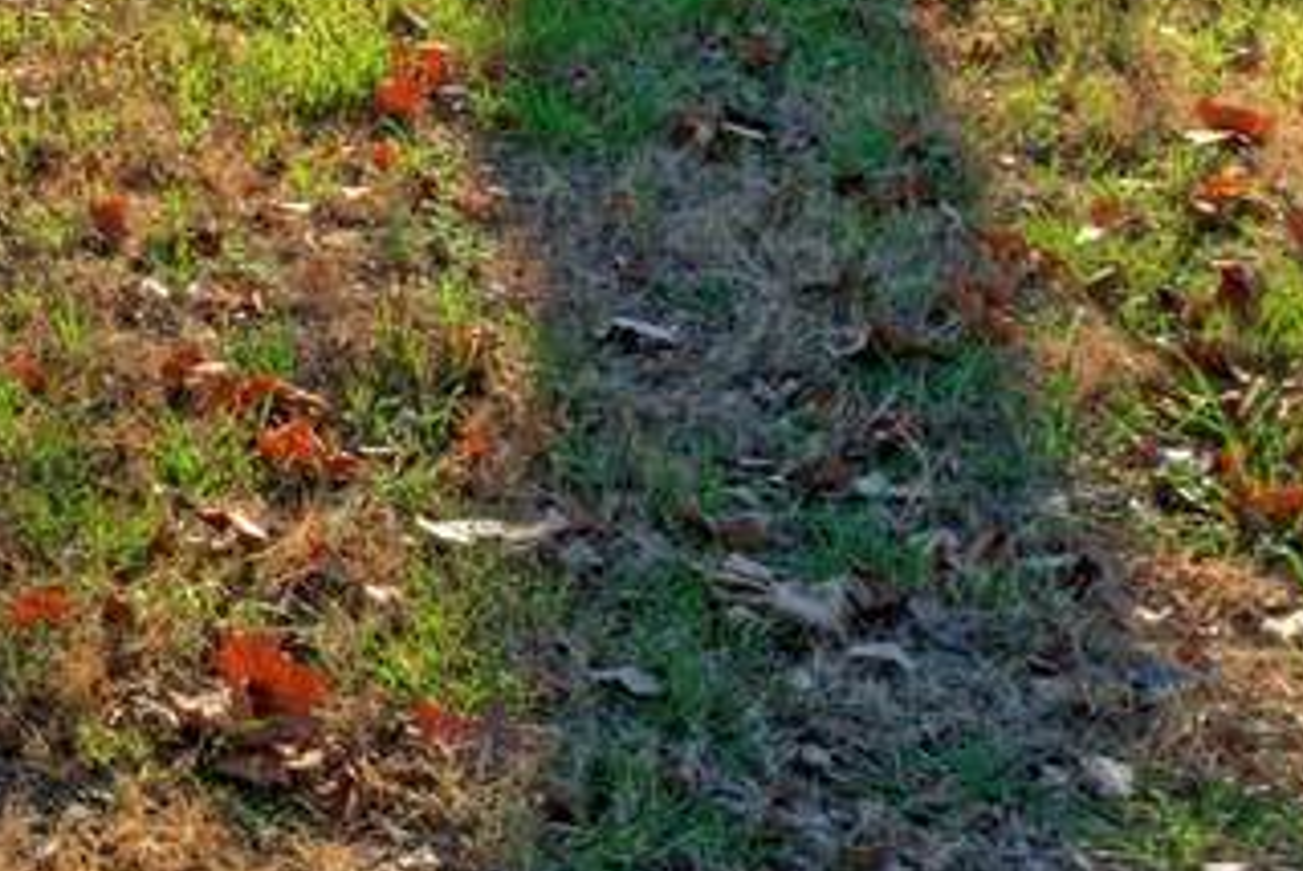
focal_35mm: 96
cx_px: -994
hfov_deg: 17.5
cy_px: -802
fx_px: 3478
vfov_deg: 12.7
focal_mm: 24
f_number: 16
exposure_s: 1/100
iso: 640
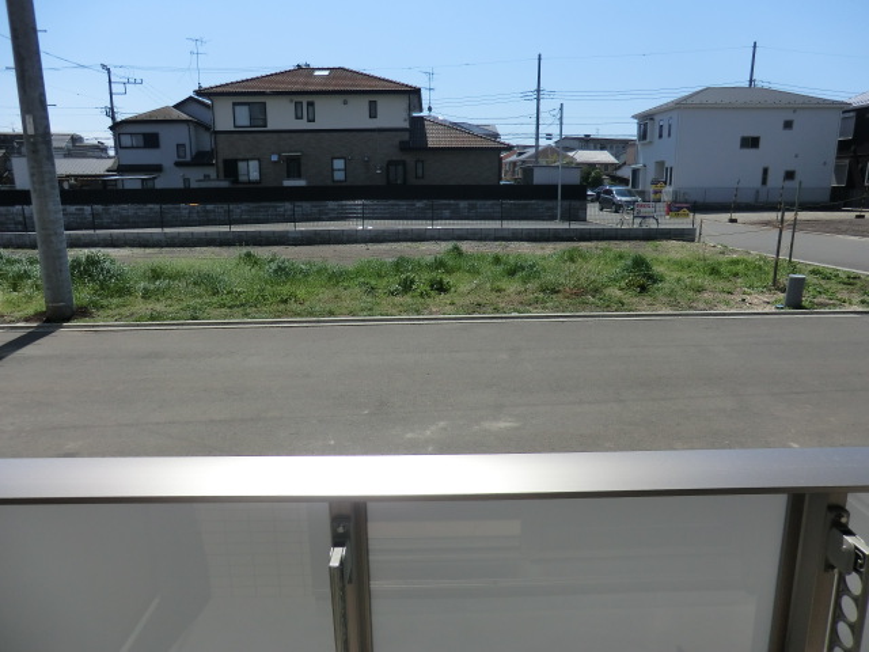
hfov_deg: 71.6
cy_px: 326
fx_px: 602
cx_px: 434
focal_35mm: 24
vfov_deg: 56.8
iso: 80
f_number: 7.5
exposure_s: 1/320
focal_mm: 4.3
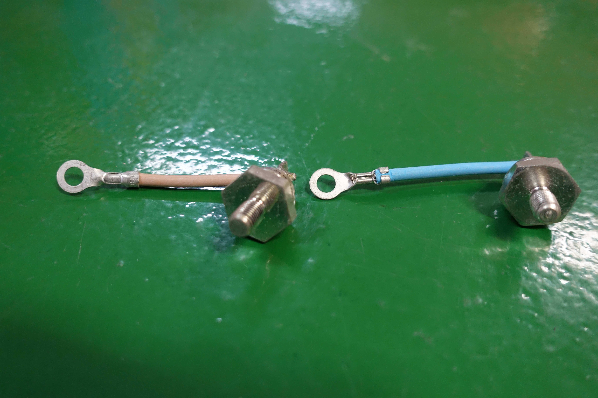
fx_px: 532
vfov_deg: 41.1
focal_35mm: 32
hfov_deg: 58.7
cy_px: 199
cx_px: 299
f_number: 2.8
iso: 800
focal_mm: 11.69
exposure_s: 1/25
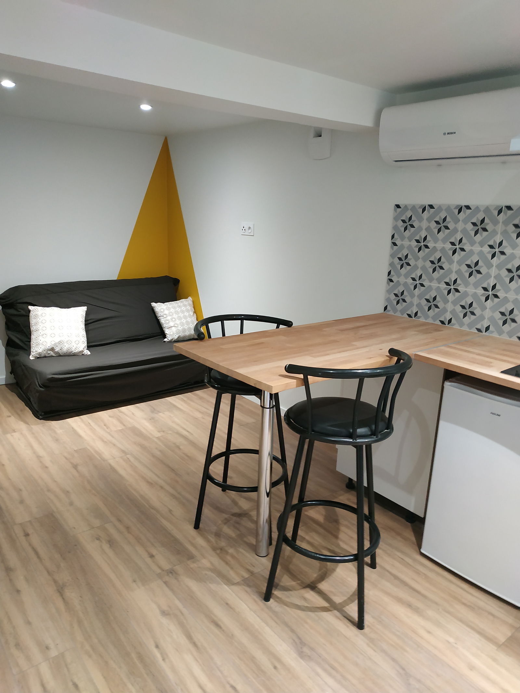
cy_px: 346
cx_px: 260
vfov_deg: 71.6
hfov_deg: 56.8
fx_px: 481
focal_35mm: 24
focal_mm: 3.94
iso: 400
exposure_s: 1/20
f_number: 1.9
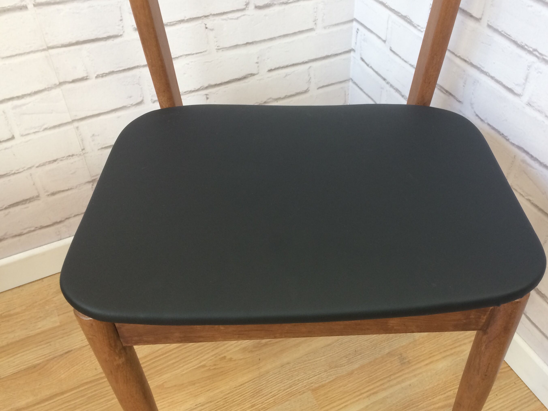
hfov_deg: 52.4
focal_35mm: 35
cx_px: 321
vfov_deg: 40.7
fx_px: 554
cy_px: 212
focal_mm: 4.15
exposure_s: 1/33
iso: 40
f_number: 2.2
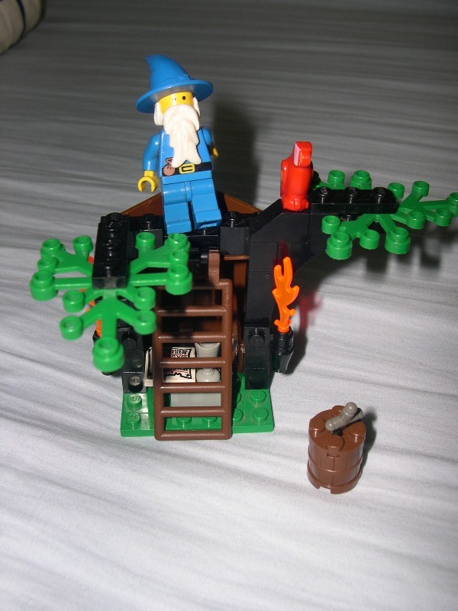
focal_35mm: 38
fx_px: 670
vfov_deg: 49.0
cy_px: 306
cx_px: 229
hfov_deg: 37.7
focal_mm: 8
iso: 100
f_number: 7.6
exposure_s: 1/60
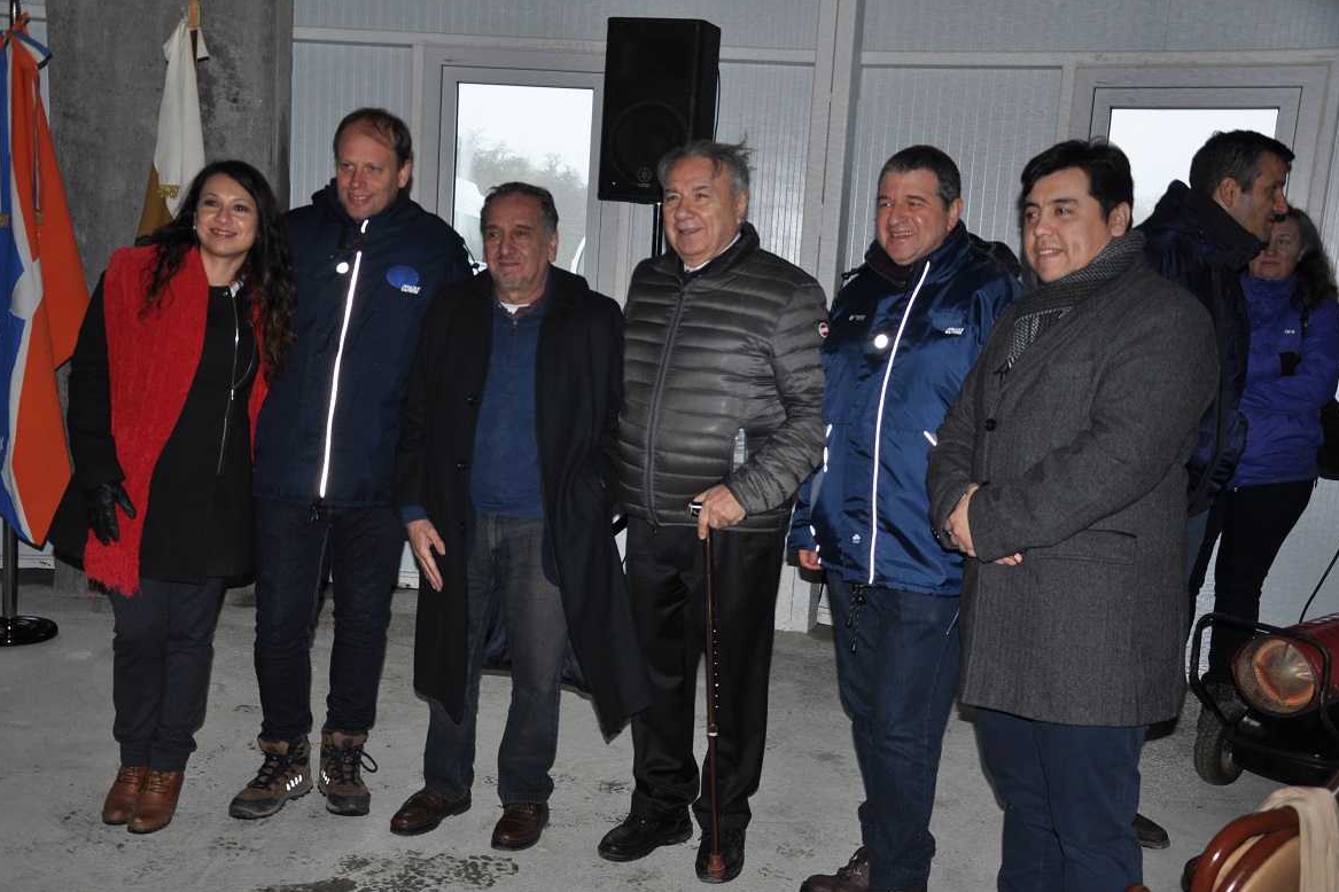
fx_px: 1432
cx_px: 656
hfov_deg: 50.1
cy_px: 444
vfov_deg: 34.6
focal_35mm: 39
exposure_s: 1/60
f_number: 4
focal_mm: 25
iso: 250
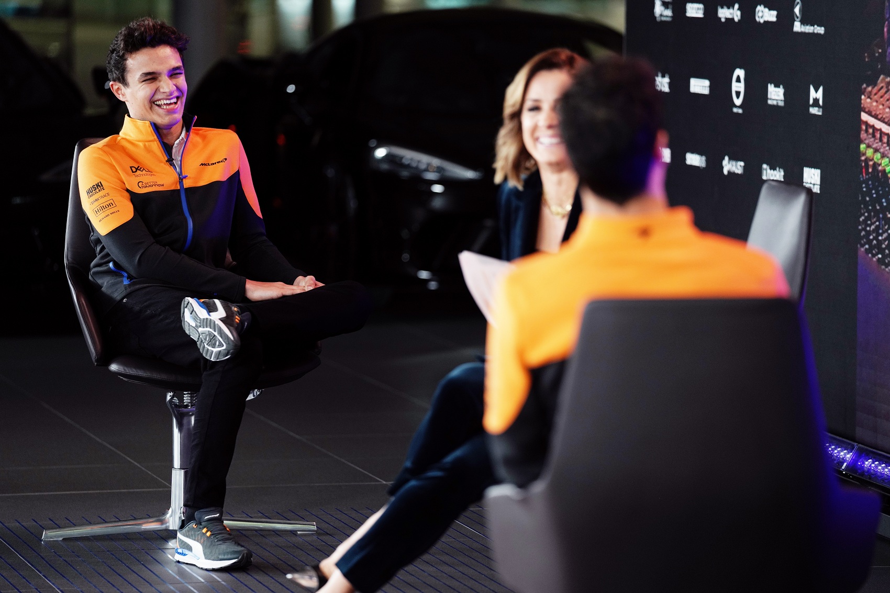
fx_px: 4548
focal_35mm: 184
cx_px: 445
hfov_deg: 11.2
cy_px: 296
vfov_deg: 7.5
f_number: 2.8
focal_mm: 184
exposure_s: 1/200
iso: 800
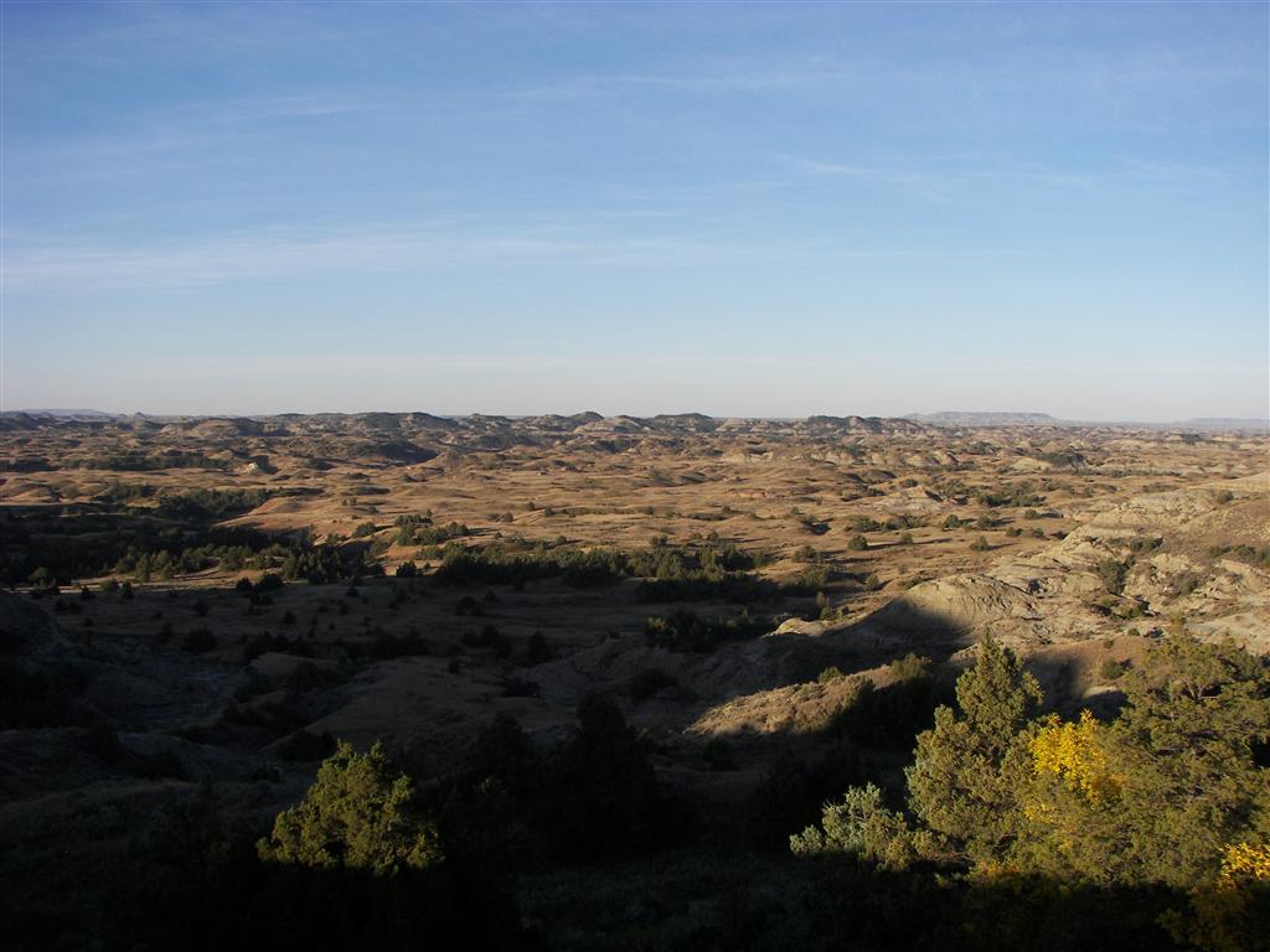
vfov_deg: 39.7
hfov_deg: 51.4
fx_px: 1321
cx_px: 635
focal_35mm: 36
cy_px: 476
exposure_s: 1/500
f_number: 4
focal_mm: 6
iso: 64
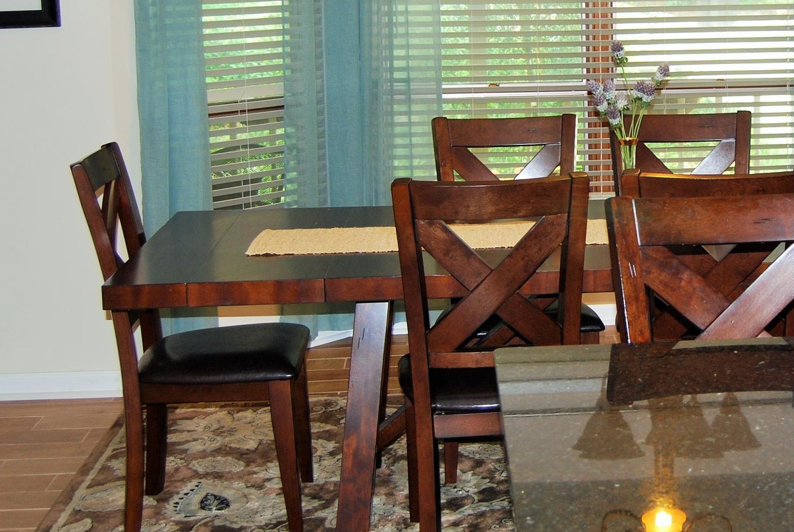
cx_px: 655
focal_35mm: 70
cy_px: 139
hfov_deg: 28.1
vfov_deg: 19.4
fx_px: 1546
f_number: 3.8
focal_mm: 22
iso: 200
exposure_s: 1/60
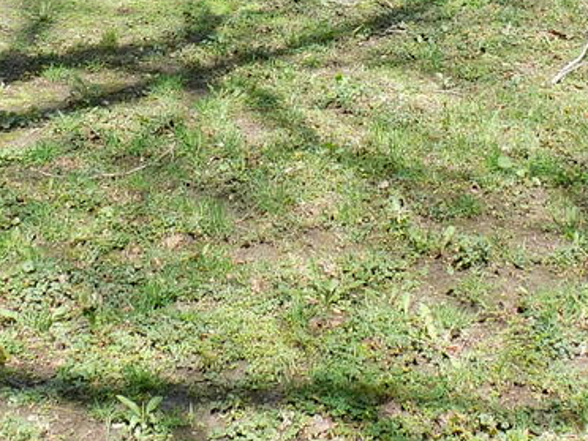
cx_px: 277
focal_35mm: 93
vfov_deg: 14.8
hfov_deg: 21.1
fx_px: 1580
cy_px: -217
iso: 125
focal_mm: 4.3
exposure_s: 1/400
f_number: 3.3
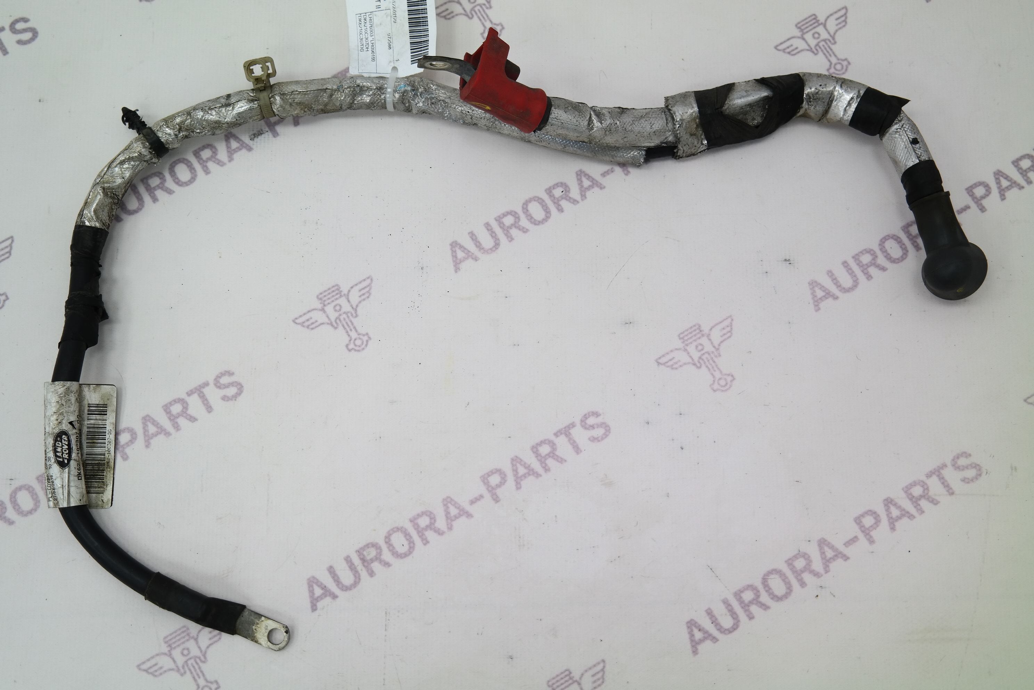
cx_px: 517
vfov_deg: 30.5
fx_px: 1264
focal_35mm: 44
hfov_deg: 44.5
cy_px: 345
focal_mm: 29
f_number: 4
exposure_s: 1/60
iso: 200
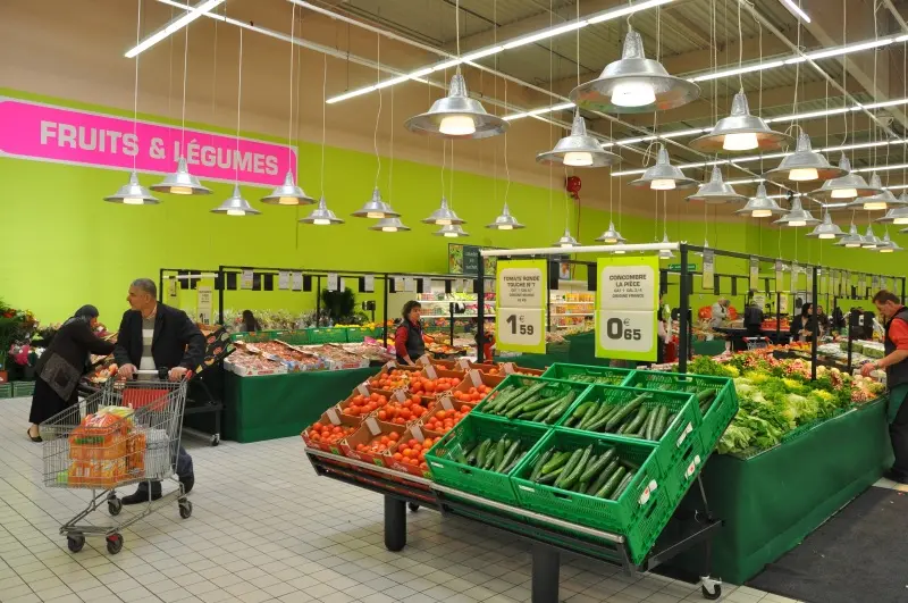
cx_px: 454
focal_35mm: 27
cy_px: 302
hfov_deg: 67.5
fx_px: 680
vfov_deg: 47.8
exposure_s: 1/125
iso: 800
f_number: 5.6
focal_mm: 18
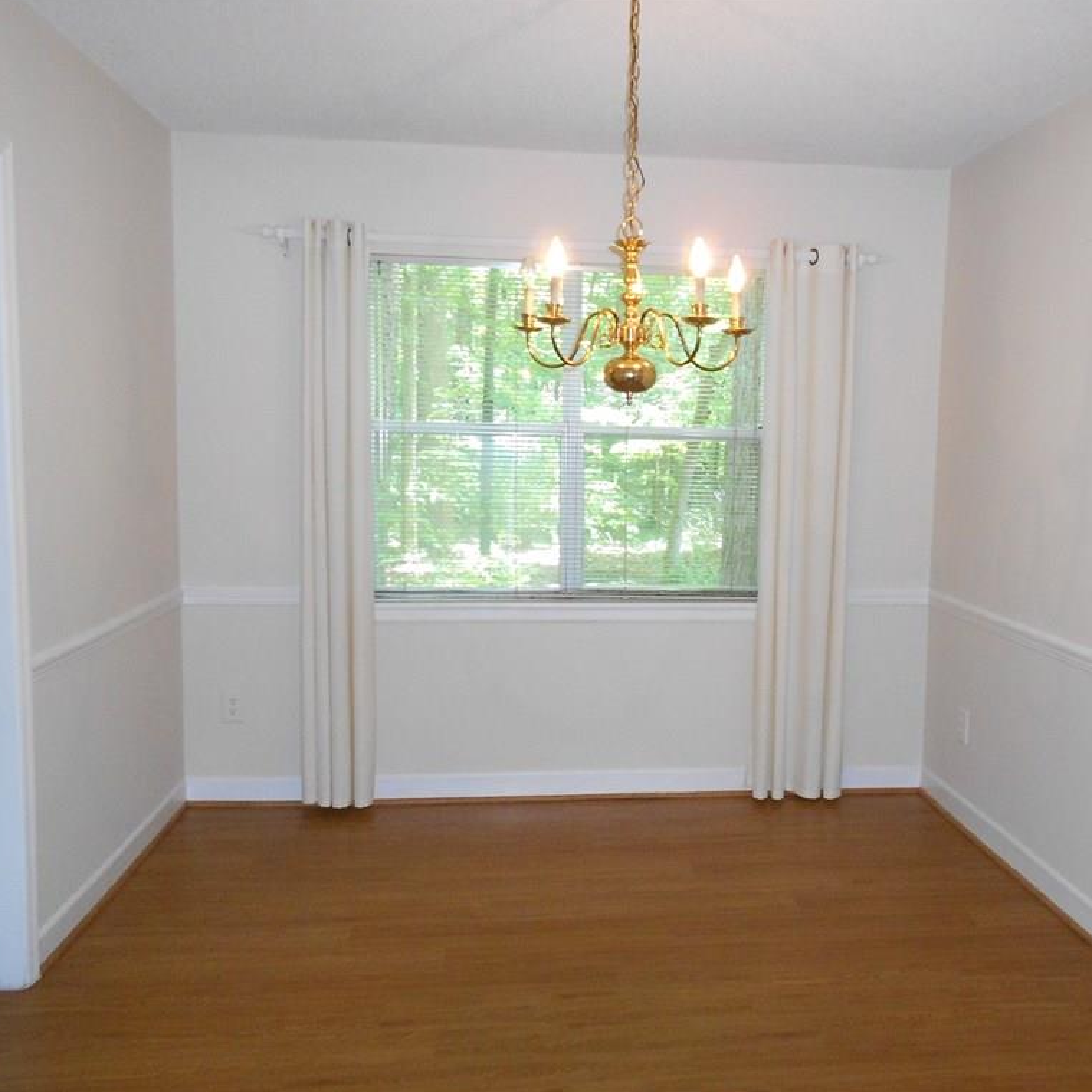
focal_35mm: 31
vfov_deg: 52.5
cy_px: 545
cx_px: 655
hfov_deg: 52.2
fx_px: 1106
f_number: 3.2
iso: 400
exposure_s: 1/30
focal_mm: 4.6
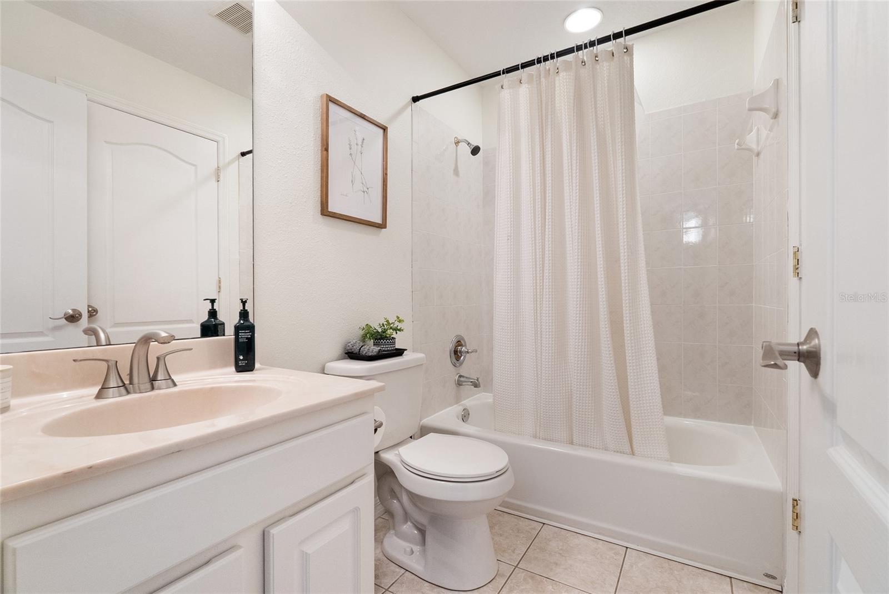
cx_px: 444
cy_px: 297
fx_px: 420
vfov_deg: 70.5
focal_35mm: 17
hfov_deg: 93.3
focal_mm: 17
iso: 5000
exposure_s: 1/30
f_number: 9
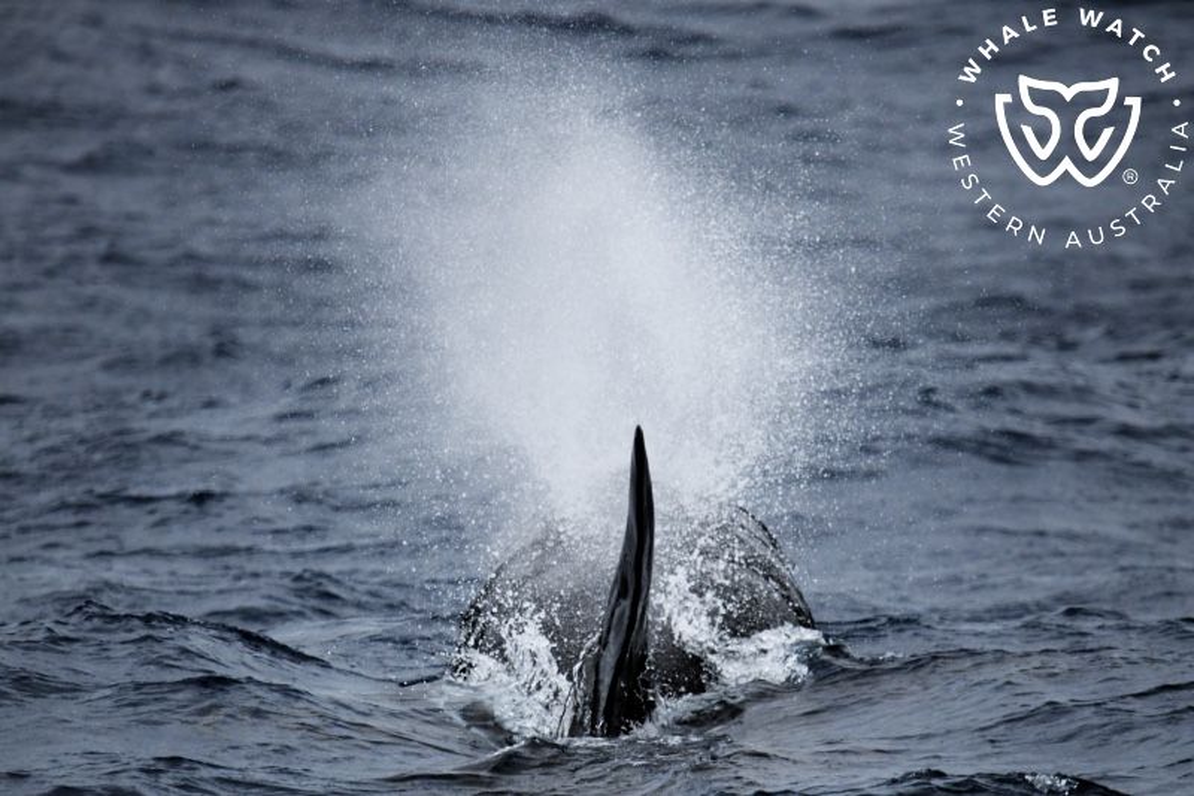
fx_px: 19895
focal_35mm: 600
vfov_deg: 2.3
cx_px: 597
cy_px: 398
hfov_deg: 3.4
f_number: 6.3
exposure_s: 1/8000
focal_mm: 600
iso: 1600
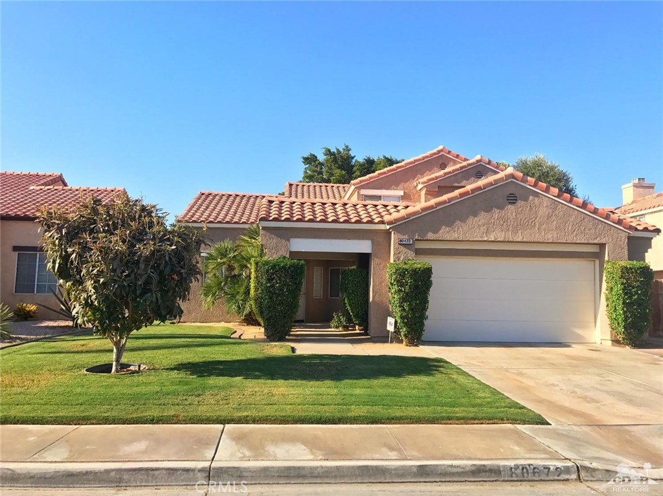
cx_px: 332
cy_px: 248
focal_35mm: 28
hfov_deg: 63.5
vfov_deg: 49.7
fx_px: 536
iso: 20
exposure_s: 1/1198
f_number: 1.8
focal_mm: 3.99
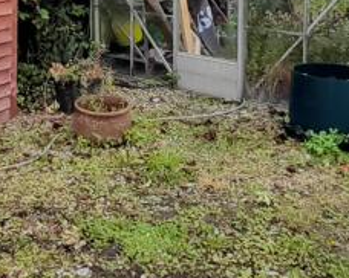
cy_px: -73
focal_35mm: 57
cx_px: 66
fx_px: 588
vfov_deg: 23.8
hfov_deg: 32.1
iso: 40
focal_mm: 1.13
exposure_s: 1/920
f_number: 2.2
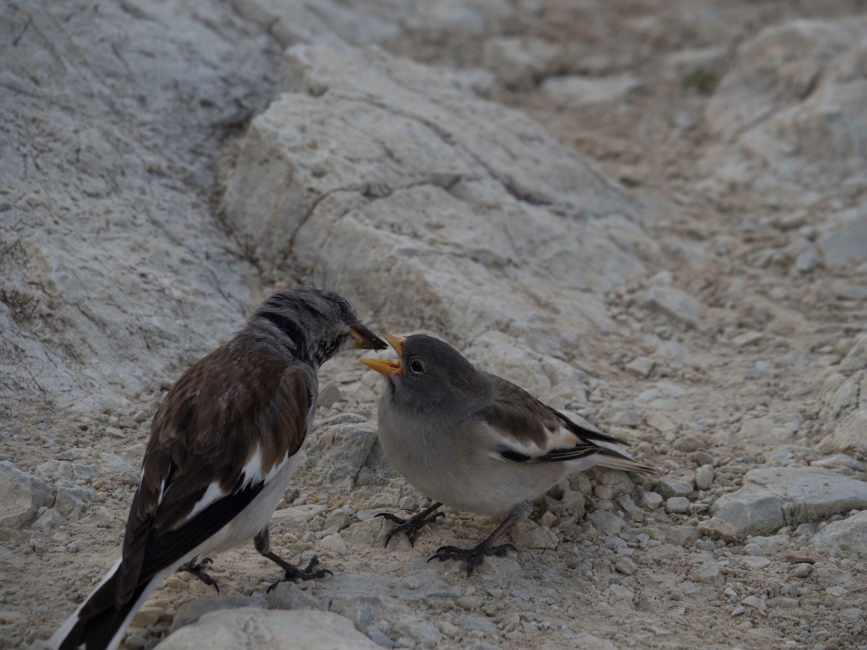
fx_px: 7514
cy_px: 325
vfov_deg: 5.0
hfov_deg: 6.6
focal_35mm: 300
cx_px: 434
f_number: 8
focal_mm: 150
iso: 64
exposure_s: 1/160
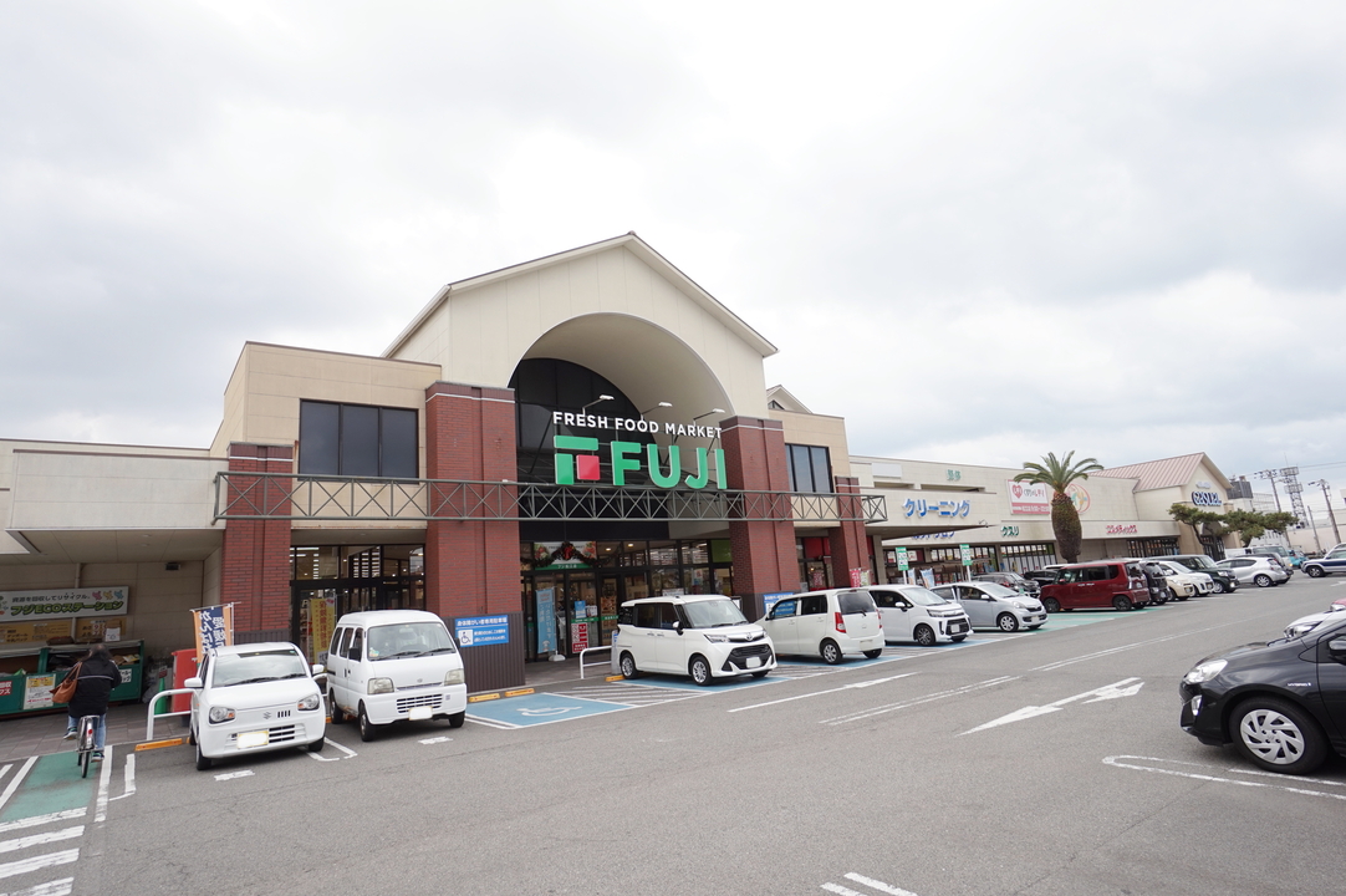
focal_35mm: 18
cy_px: 448
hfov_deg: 90.0
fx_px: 673
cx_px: 673
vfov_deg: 67.3
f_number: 7.1
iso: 100
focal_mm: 12
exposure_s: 1/80
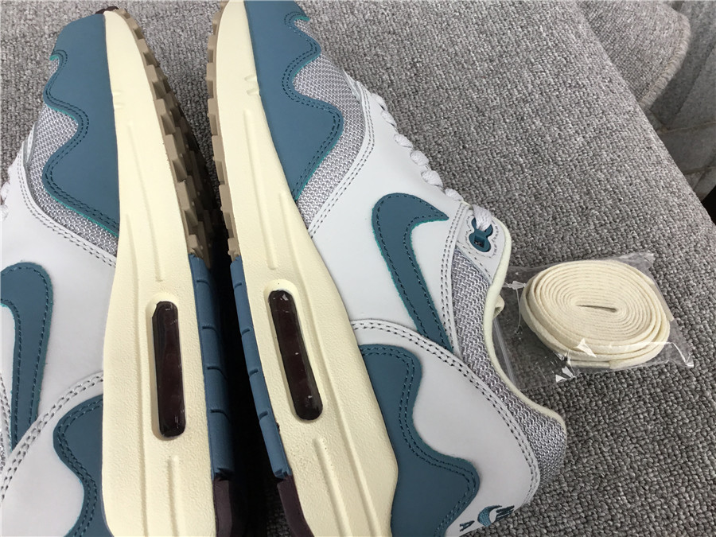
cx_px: 358
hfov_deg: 58.4
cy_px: 268
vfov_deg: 45.4
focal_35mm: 31
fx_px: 641
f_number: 2.4
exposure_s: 1/100
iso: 40
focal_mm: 3.3
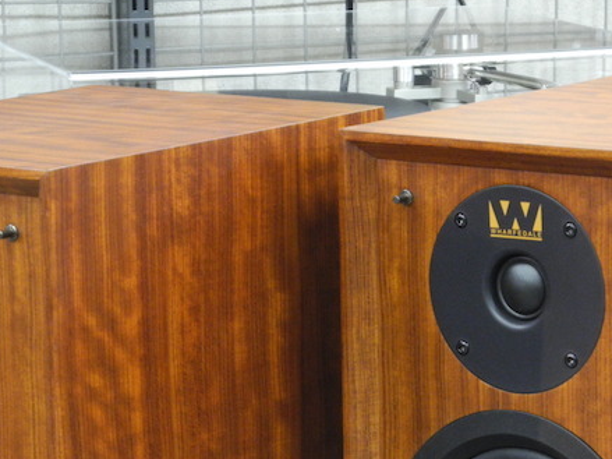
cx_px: 347
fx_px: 3288
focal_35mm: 186
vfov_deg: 8.0
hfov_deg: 10.6
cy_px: 427
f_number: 4
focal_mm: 18.1
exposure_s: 1/7.4
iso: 400
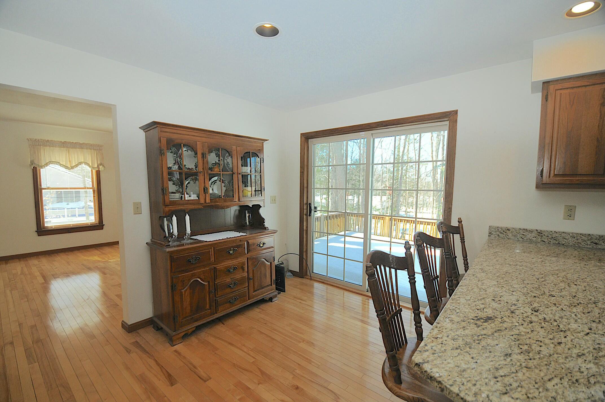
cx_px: 302
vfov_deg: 77.2
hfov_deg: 100.5
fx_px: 252
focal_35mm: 15
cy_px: 201
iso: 400
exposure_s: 1/320
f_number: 3.5
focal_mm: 10
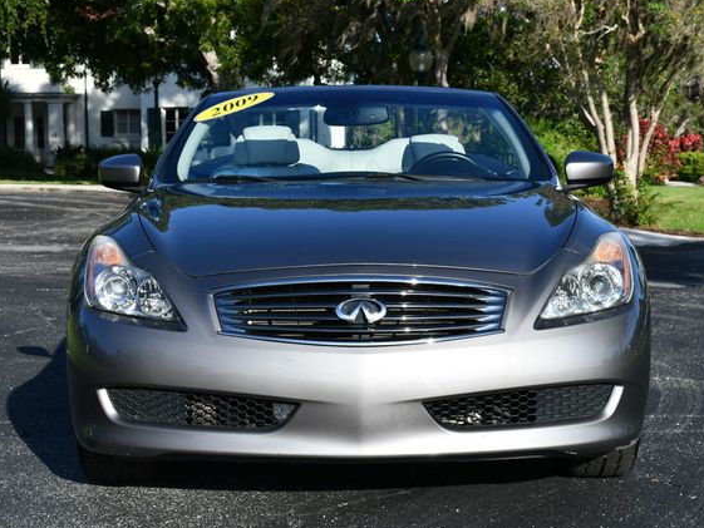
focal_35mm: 79
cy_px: 262
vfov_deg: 18.7
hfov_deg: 24.7
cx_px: 358
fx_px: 1607
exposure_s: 1/320
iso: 100
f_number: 8
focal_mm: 36
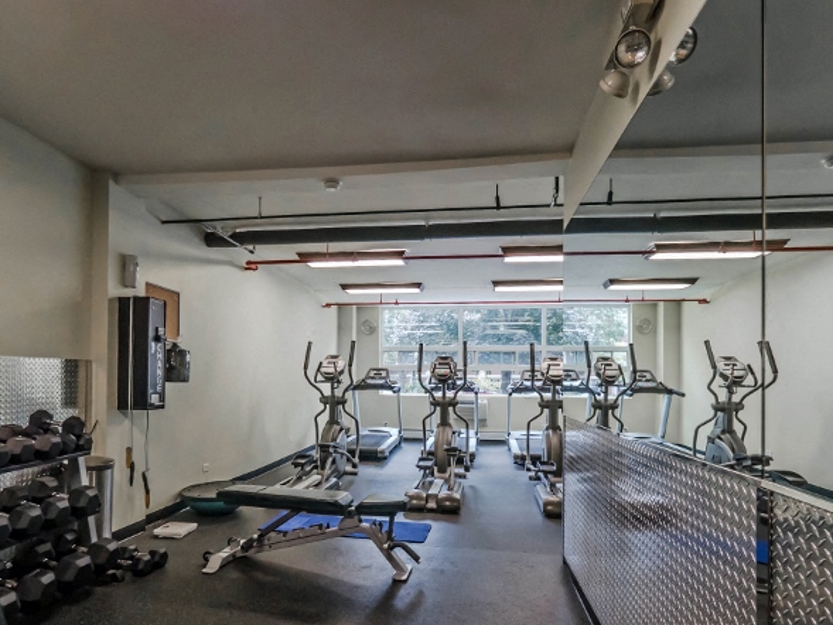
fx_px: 457
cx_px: 339
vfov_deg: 66.9
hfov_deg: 83.8
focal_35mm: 19
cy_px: 414
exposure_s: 1/60
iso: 1000
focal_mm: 7
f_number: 4
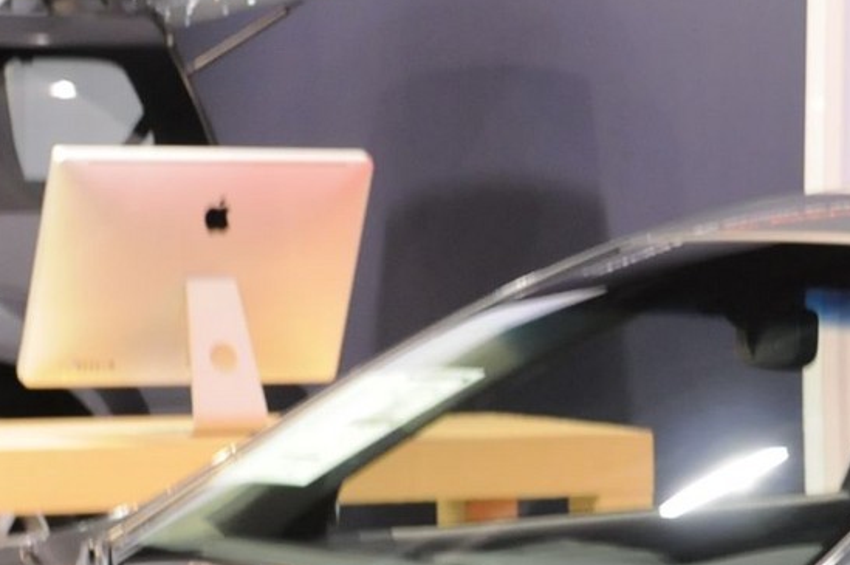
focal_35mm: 205
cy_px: 772
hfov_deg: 9.9
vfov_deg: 6.6
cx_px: 909
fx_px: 4836
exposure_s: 1/20
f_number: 4.5
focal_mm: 30
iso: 800
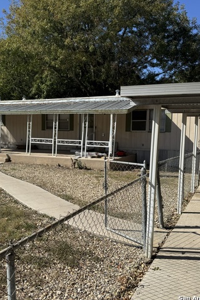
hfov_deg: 38.7
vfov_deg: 55.8
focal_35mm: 34
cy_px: 149
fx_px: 284
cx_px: 78
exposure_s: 1/4950
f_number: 1.78
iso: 80
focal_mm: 6.76
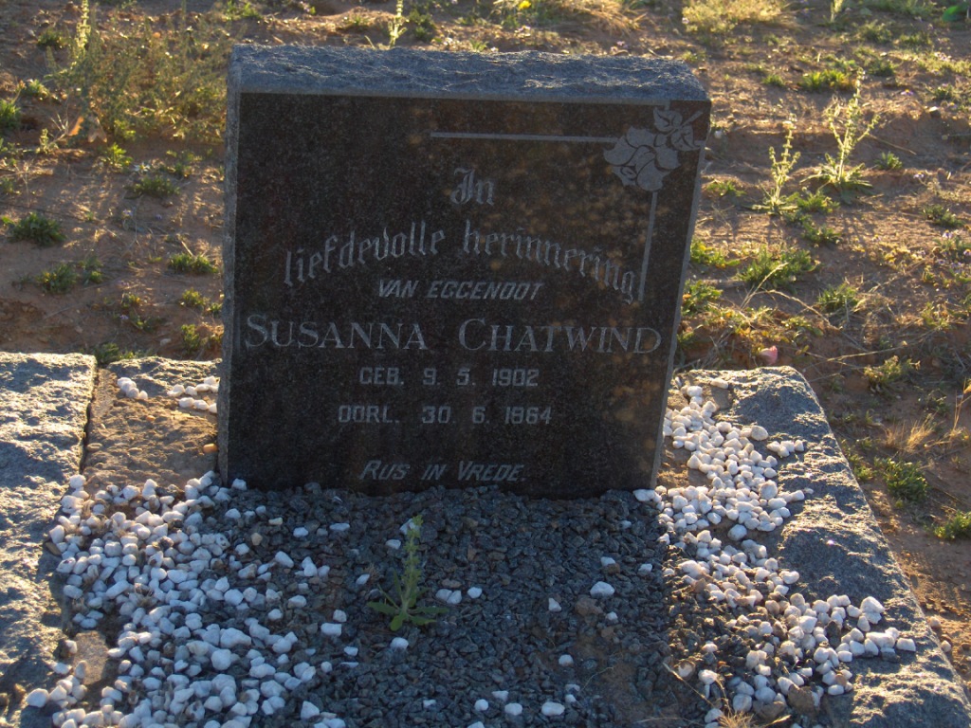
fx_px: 1964
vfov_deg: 21.0
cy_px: 364
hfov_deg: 27.8
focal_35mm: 70
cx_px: 486
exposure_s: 1/157
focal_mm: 14.3
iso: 132
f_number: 3.5
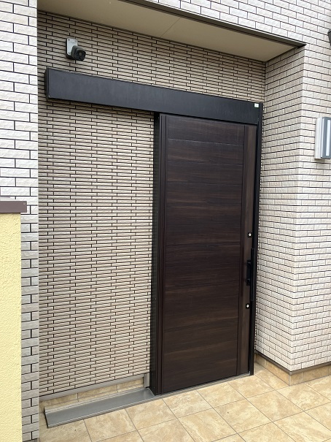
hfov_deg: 49.8
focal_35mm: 28
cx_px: 166
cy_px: 221
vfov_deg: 63.4
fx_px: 357
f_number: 1.8
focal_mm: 3.99
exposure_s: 1/324
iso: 32
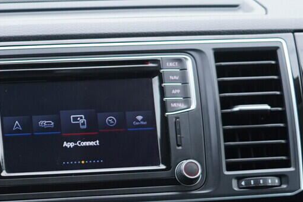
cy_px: 229
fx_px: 859
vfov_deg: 13.1
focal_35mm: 102
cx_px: 32
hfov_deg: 19.7
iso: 250
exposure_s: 1/40
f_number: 2.8
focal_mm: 24
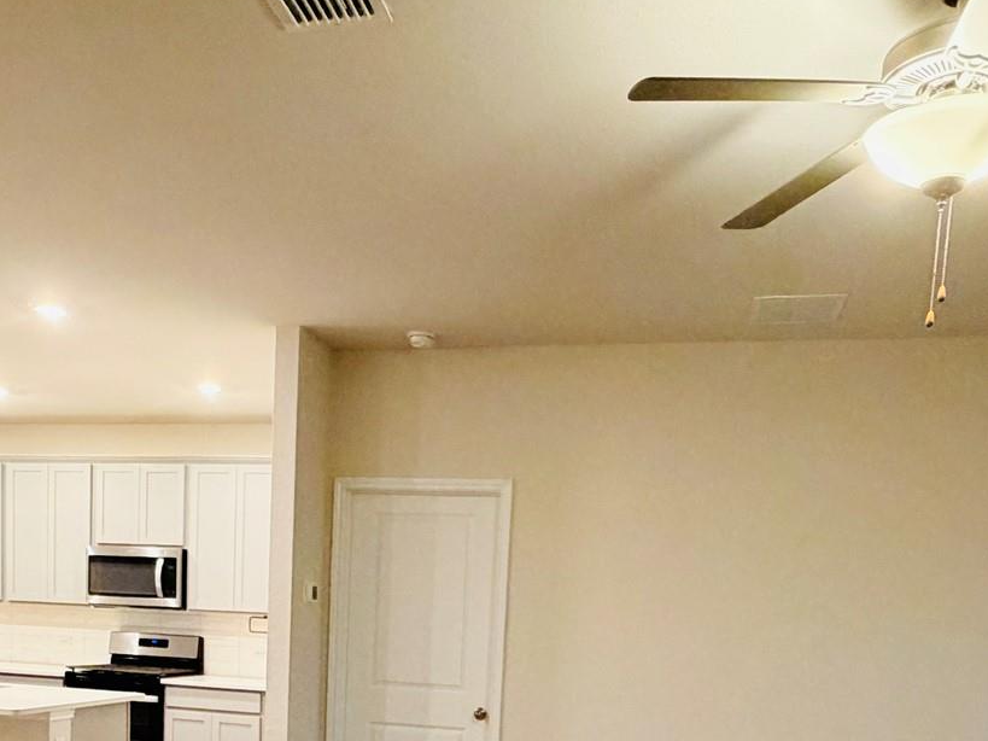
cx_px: 443
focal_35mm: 35
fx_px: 999
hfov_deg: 52.5
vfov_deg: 36.9
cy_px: 722
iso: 500
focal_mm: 2.22
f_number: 2.2
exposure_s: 1/60
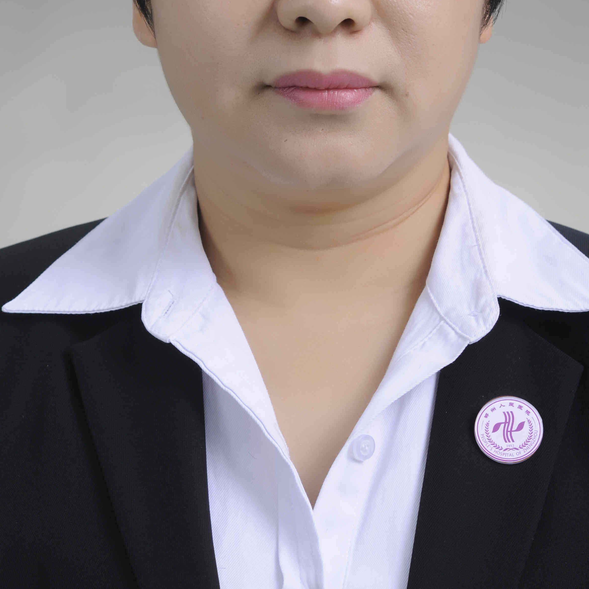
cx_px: 326
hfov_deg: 8.8
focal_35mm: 200
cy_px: 62
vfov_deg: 8.7
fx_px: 3846
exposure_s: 1/125
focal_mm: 85
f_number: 5.6
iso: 160
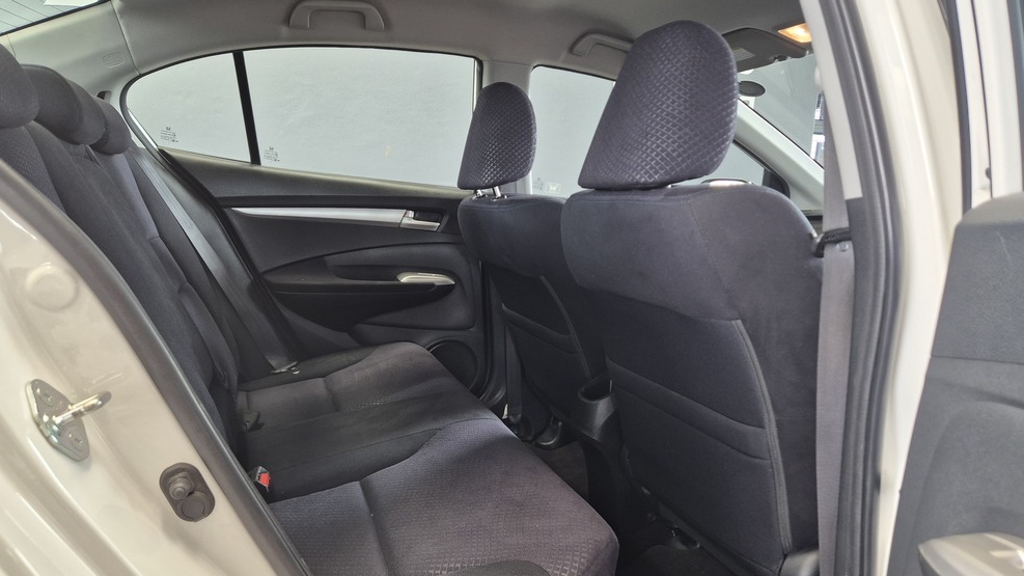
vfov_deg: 44.3
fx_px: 706
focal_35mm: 26
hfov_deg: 71.9
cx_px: 507
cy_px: 326
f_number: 1.8
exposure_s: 1/100
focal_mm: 5.4
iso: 250
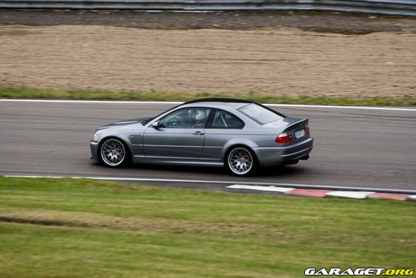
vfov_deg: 3.8
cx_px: 208
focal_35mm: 360
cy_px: 139
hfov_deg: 5.7
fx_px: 4164
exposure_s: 1/250
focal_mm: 240
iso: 100
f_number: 5.6
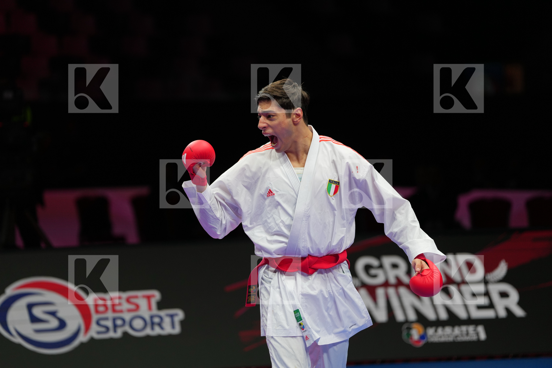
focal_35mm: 191
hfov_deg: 10.8
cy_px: 184
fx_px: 2928
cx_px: 276
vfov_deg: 7.2
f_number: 2.8
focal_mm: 191
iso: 500
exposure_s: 1/1000
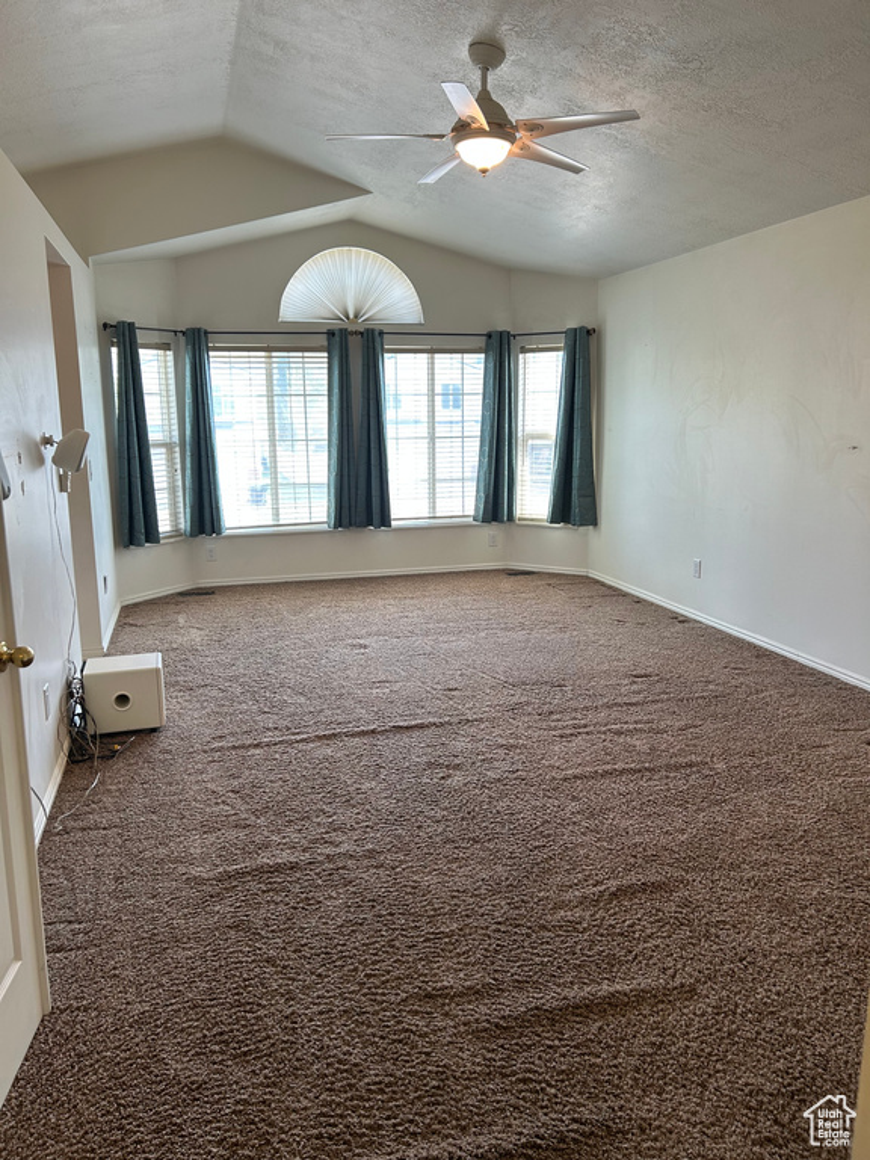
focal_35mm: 26
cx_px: 435
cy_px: 580
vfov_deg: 67.3
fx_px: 871
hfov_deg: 53.1
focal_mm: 5.7
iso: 64
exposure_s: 1/120
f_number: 1.5
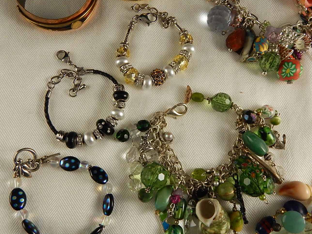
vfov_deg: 45.4
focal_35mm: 31
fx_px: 279
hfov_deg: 58.3
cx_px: 151
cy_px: 123
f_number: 3.1
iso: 400
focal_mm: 4.5
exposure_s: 1/200
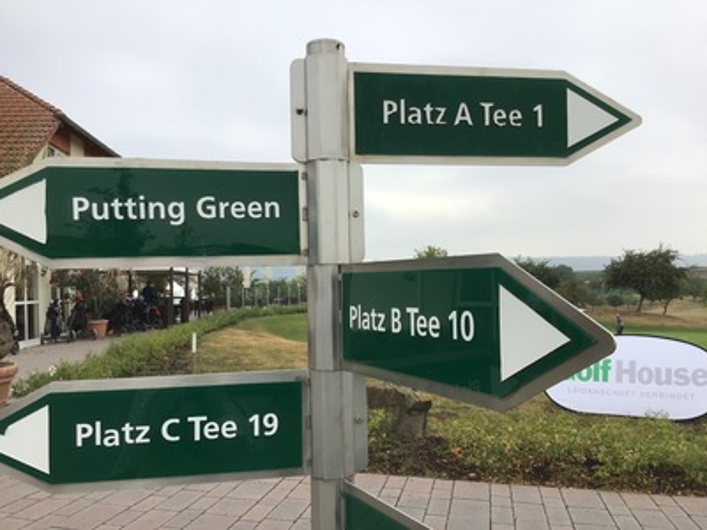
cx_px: 354
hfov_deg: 58.4
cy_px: 265
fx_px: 633
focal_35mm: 31
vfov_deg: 45.4
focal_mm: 3.3
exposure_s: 1/187
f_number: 2.4
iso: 25
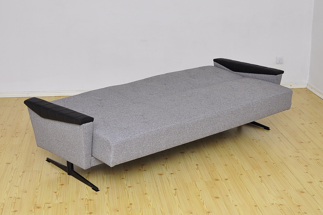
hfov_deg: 37.9
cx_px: 162
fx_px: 471
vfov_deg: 25.8
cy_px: 108
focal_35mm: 52
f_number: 5.6
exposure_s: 1/160
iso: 400
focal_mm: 35
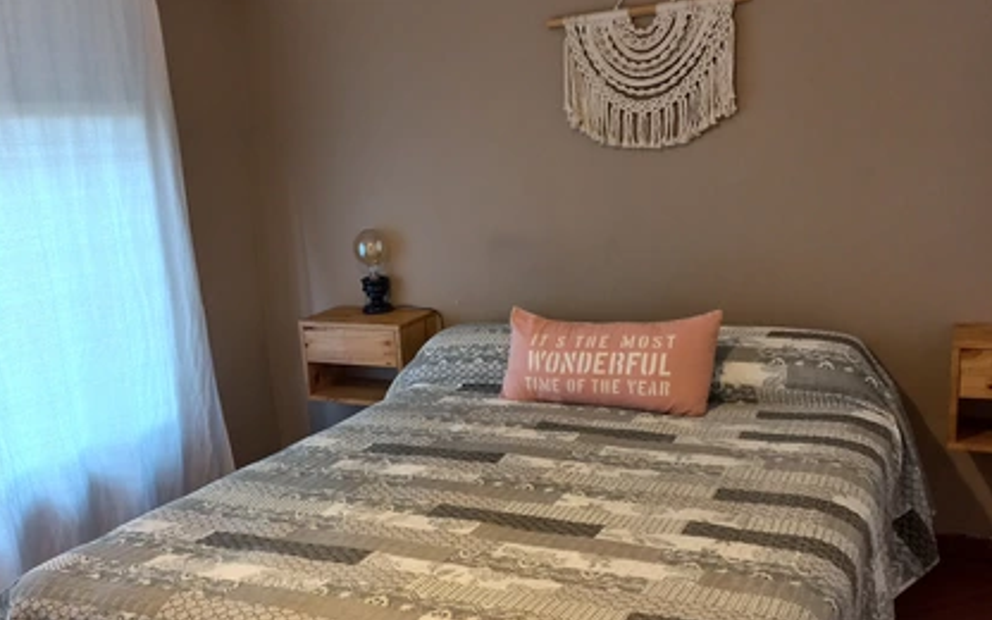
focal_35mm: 28
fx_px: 757
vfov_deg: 44.2
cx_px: 470
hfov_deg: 66.4
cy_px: 389
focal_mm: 4.6
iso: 160
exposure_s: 1/33
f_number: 1.8
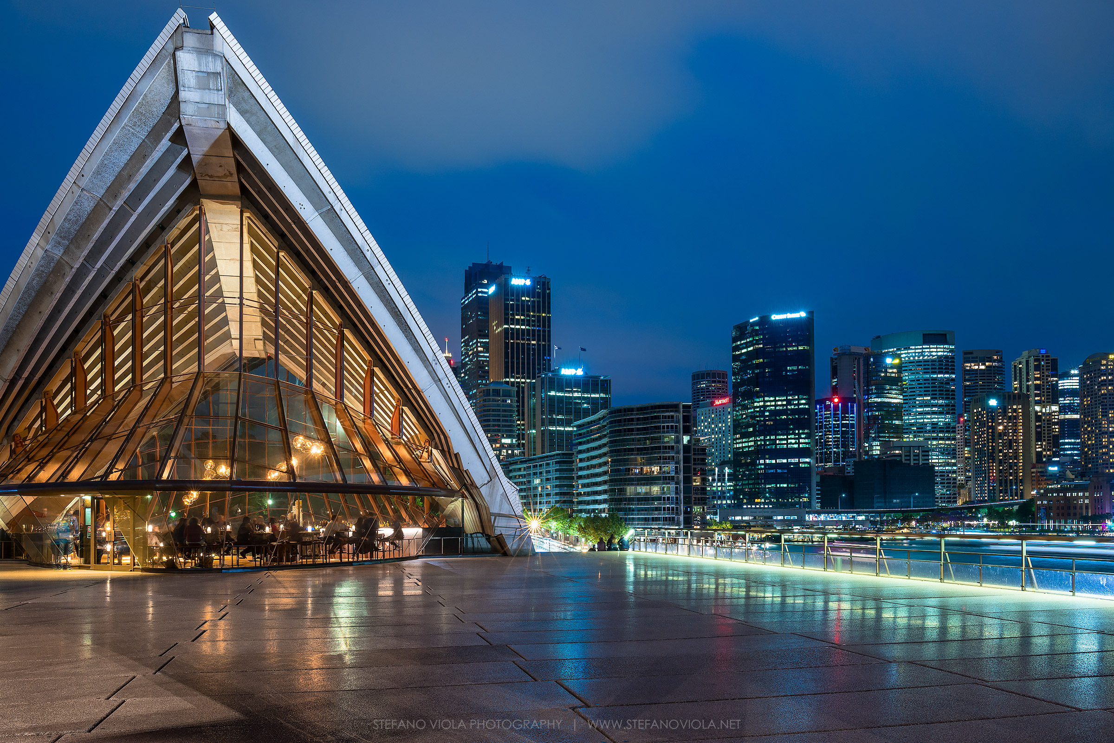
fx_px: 867
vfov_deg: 46.4
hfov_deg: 65.5
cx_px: 557
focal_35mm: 28
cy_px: 372
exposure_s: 20
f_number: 11
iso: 100
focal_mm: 28
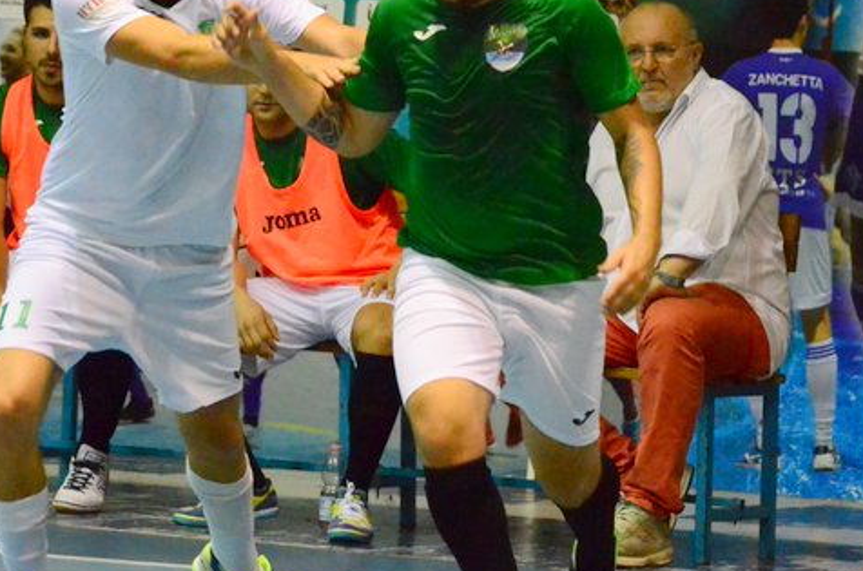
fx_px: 10260
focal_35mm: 429
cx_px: 366
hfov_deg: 4.8
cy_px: 207
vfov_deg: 3.2
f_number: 7.1
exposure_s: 1/320
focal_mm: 170
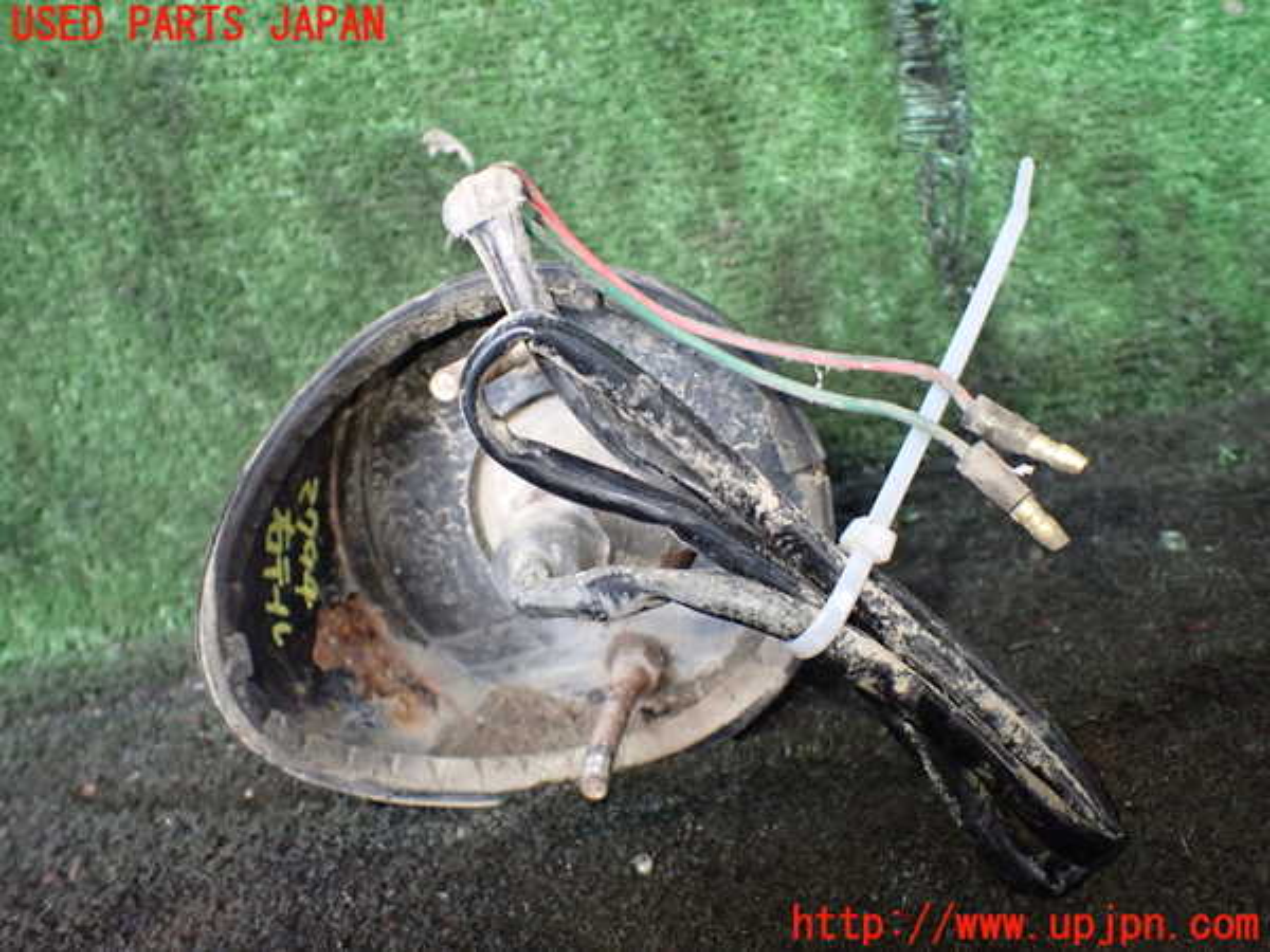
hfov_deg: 60.0
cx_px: 635
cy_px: 476
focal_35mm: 30
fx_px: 1101
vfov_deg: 46.8
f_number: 2.3
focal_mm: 5.4
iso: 800
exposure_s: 1/80
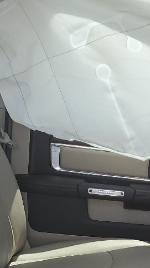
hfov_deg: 12.7
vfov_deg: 22.2
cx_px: 151
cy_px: 234
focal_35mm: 94
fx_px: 665
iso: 50
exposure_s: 1/476
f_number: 1.5
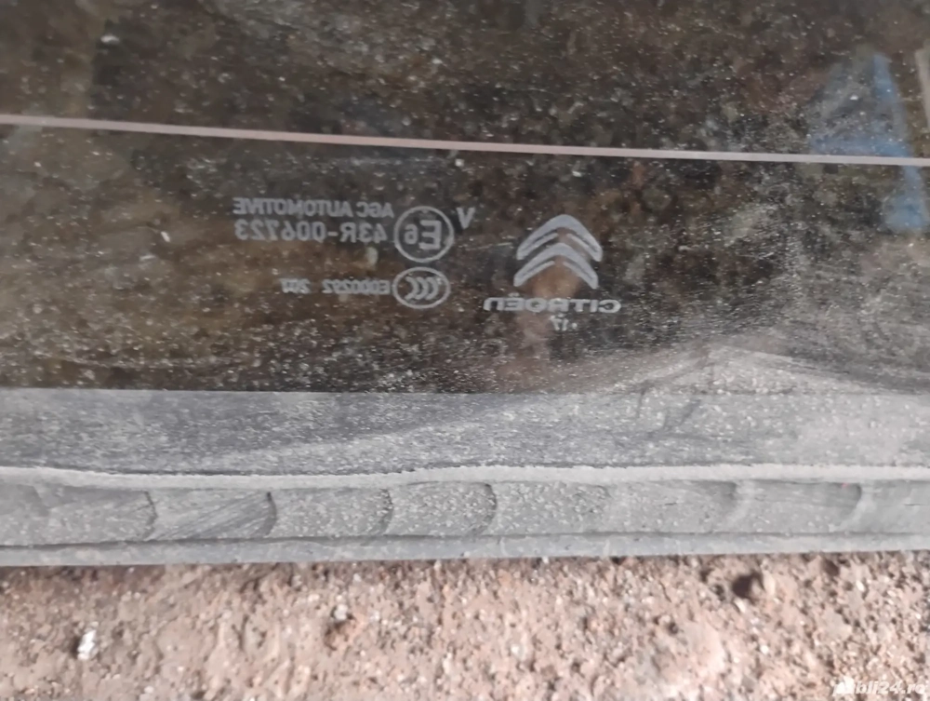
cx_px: 465
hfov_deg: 63.4
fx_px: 753
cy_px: 350
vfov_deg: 49.9
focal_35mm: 28
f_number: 1.8
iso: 1200
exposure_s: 1/35.4
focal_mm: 4.26
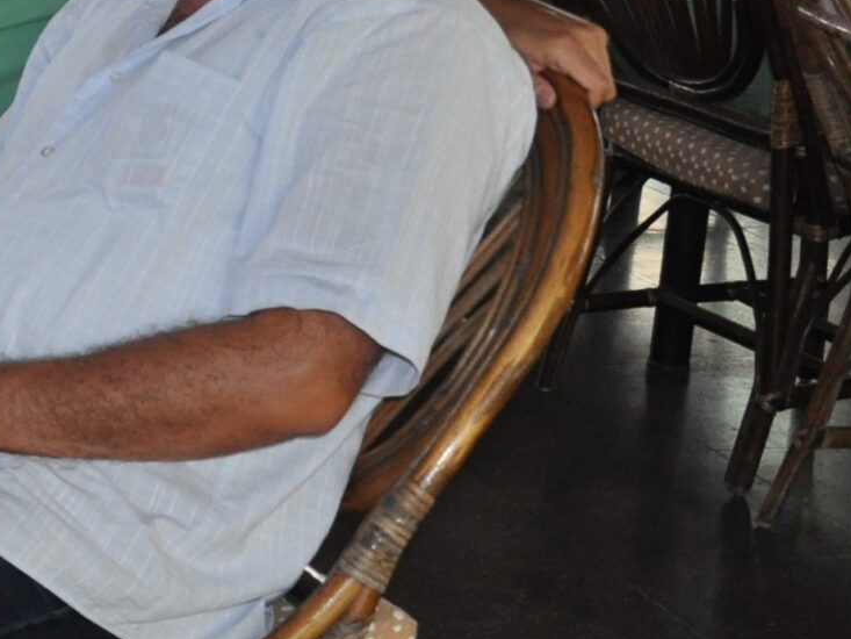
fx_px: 2598
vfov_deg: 13.8
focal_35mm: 106
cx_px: -622
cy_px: -6
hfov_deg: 16.1
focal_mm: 21
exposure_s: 1/160
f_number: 4.5
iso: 1250
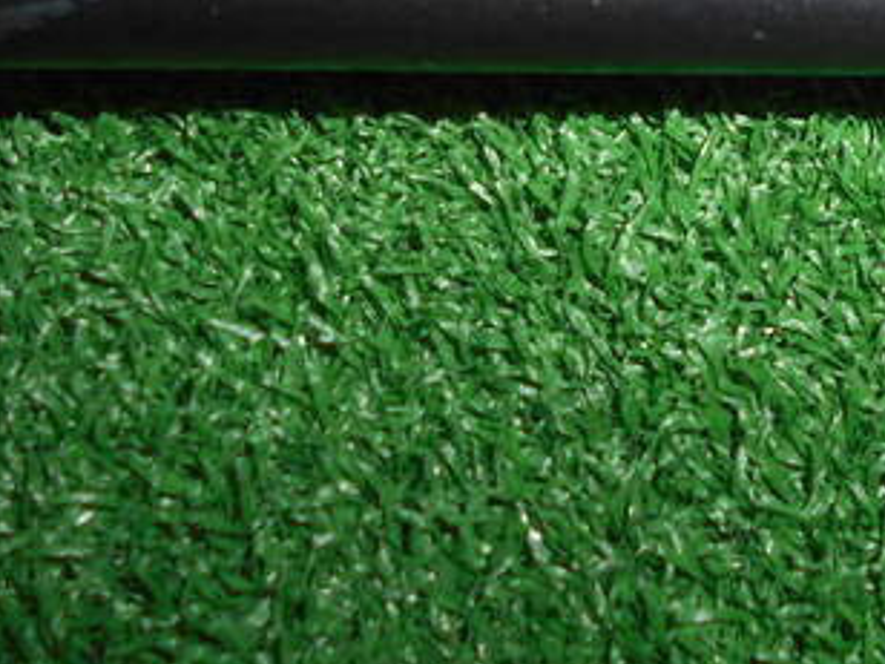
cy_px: 20
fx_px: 1381
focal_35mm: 54
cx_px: 704
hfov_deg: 34.5
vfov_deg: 25.8
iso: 80
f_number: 8
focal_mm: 4.6
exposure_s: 1/25
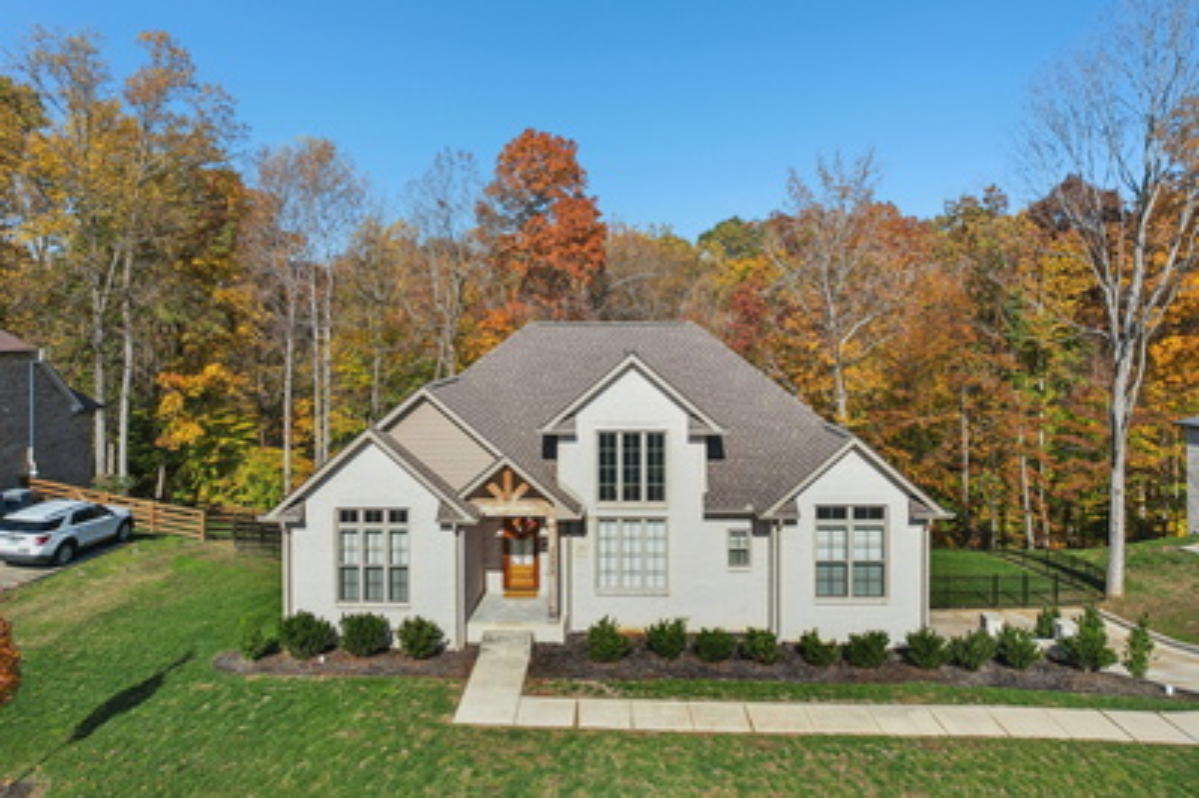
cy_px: 399
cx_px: 600
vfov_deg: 57.1
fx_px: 732
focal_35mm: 22
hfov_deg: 78.6
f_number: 2.8
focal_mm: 8.4
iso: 100
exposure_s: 1/320
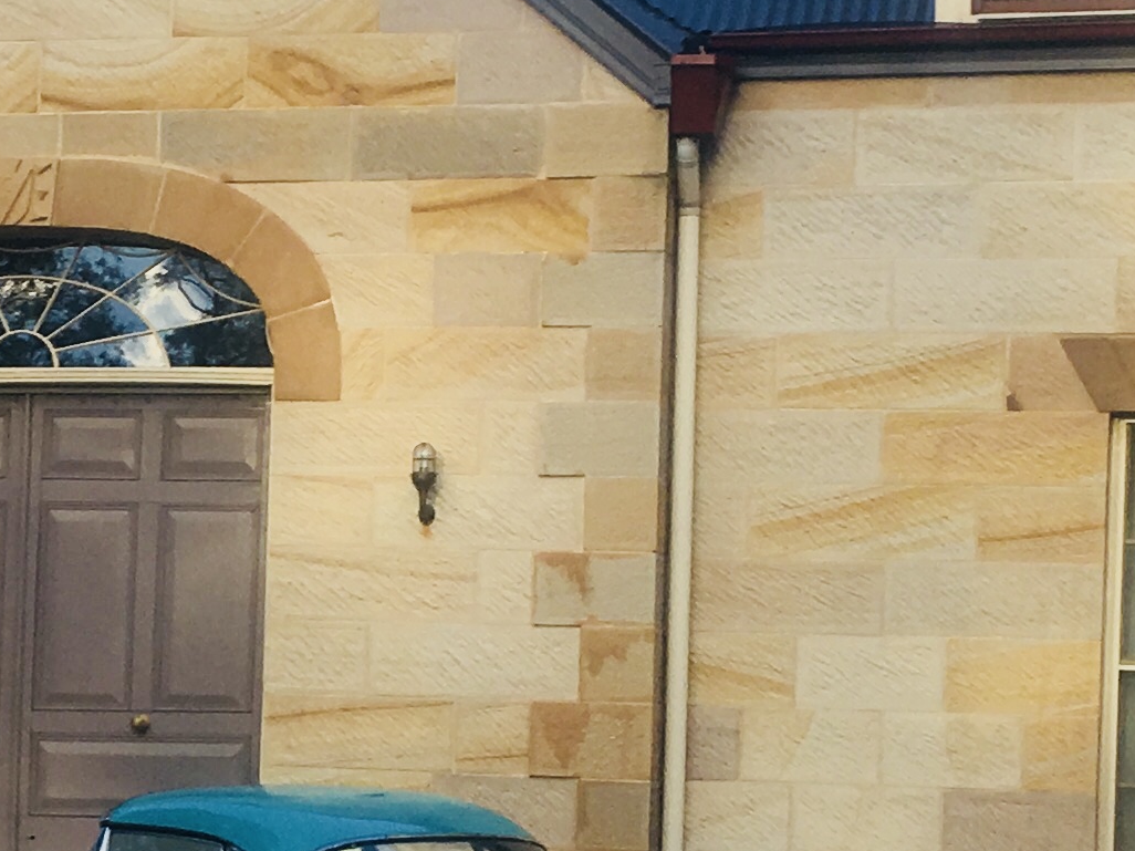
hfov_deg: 17.2
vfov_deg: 12.9
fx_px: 3737
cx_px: 256
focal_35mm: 114
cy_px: 664
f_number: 2.2
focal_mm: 4.15
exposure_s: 1/384
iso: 25
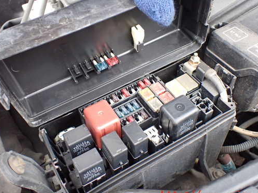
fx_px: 268
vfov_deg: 39.6
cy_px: 86
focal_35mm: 36
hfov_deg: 51.3
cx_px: 123
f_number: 2.3
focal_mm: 5.4
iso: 640
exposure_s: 1/125
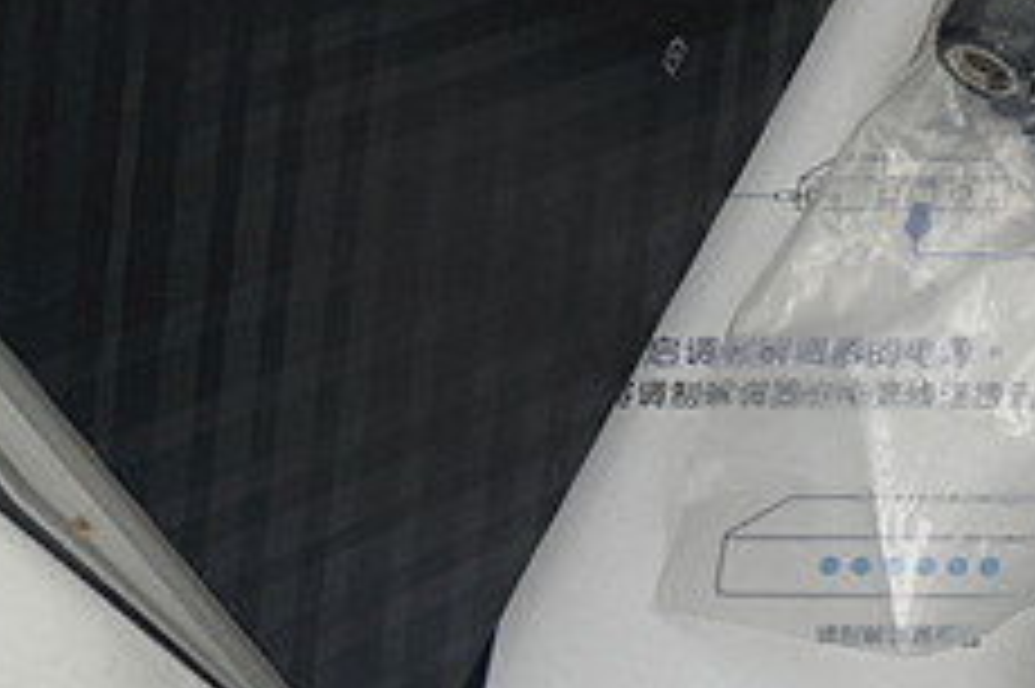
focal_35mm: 160
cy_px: -400
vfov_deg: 8.3
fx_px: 4597
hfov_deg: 12.2
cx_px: 1588
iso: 100
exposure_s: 1/50
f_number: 9
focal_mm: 24
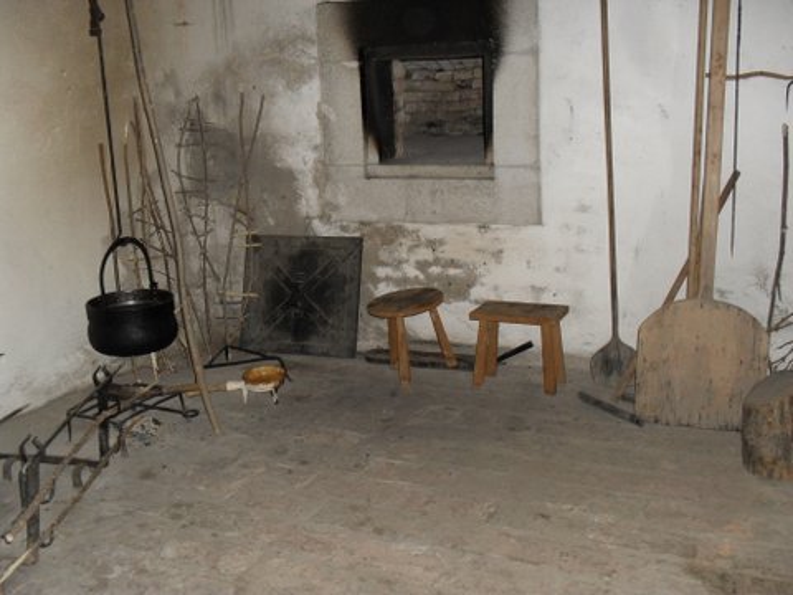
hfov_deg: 52.6
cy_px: 298
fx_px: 802
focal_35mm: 35
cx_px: 396
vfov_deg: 40.7
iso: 240
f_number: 3.2
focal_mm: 6.3
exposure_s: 1/45
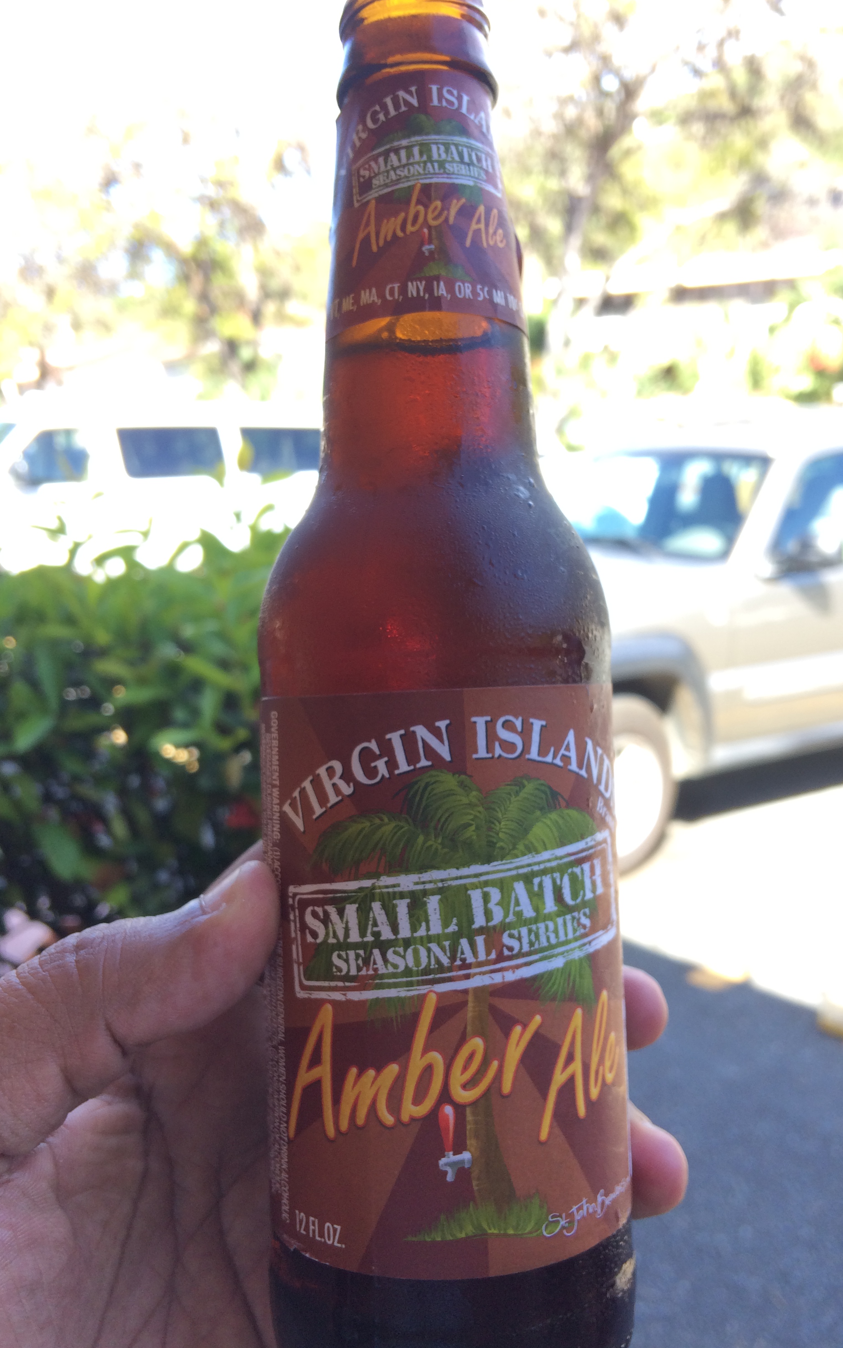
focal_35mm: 31
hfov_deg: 40.6
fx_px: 1140
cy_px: 670
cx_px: 440
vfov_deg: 61.2
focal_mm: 4.15
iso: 32
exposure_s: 1/151
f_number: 2.2
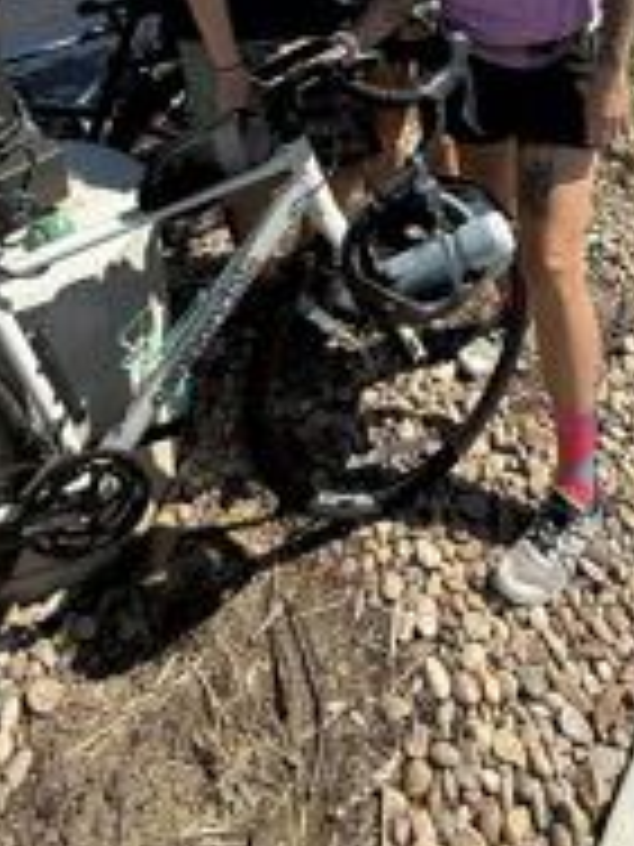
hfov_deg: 45.1
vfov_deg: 45.8
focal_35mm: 31
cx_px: 396
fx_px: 757
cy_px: -54
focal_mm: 2.22
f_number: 2.2
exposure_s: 1/1068
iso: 50
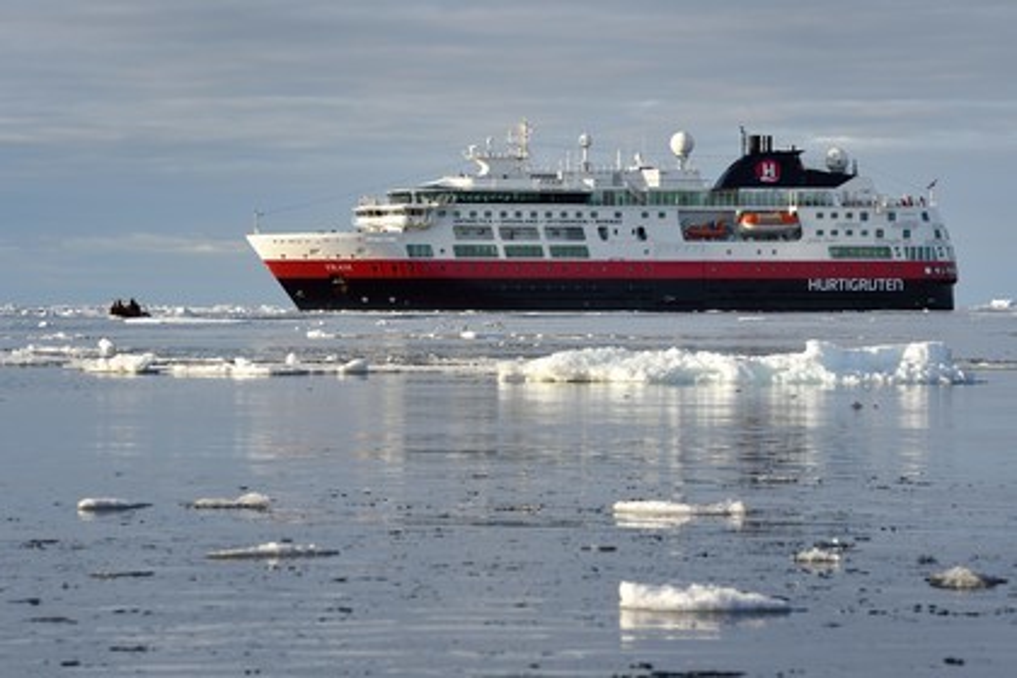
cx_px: 508
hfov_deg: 12.1
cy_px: 339
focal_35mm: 170
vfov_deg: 8.1
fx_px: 4802
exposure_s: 1/400
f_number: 10
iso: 200
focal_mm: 170
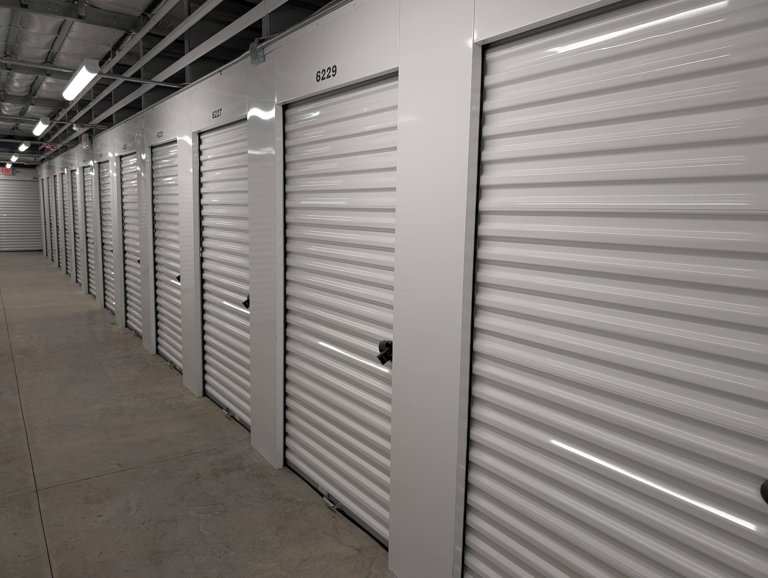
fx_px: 533
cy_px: 289
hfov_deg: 71.5
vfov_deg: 56.9
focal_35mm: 24
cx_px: 384
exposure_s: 1/40
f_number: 1.68
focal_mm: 6.9
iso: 19
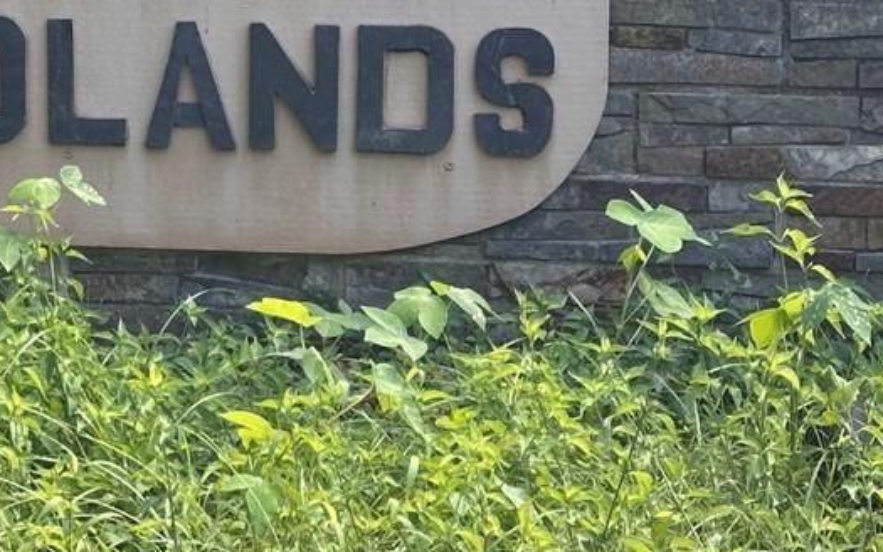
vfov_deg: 8.4
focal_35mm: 155
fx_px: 3730
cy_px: 40
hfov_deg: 13.3
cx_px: 34
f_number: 1.78
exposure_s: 1/241
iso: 50
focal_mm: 6.86
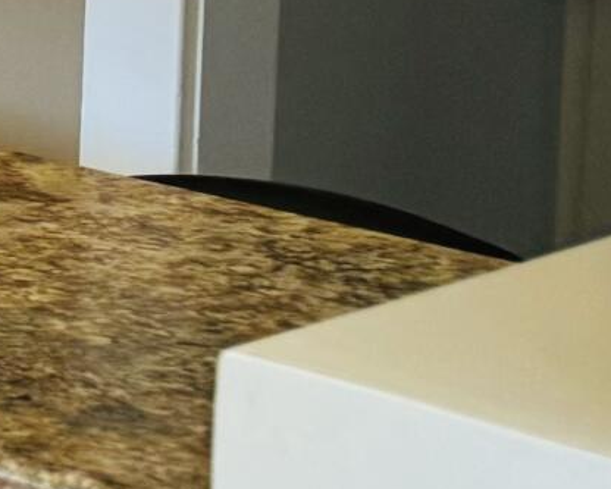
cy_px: -436
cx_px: -1554
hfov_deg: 8.4
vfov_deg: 8.7
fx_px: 3057
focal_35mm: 169
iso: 160
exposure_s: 1/60
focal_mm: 6.76
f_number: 1.78
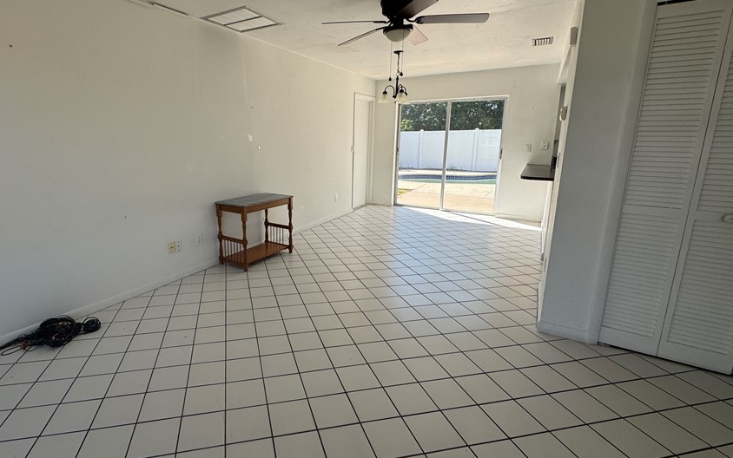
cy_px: 207
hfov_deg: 89.9
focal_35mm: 18
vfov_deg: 64.9
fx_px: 360
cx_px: 294
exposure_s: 1/488
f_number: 2.2
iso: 40
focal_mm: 2.22
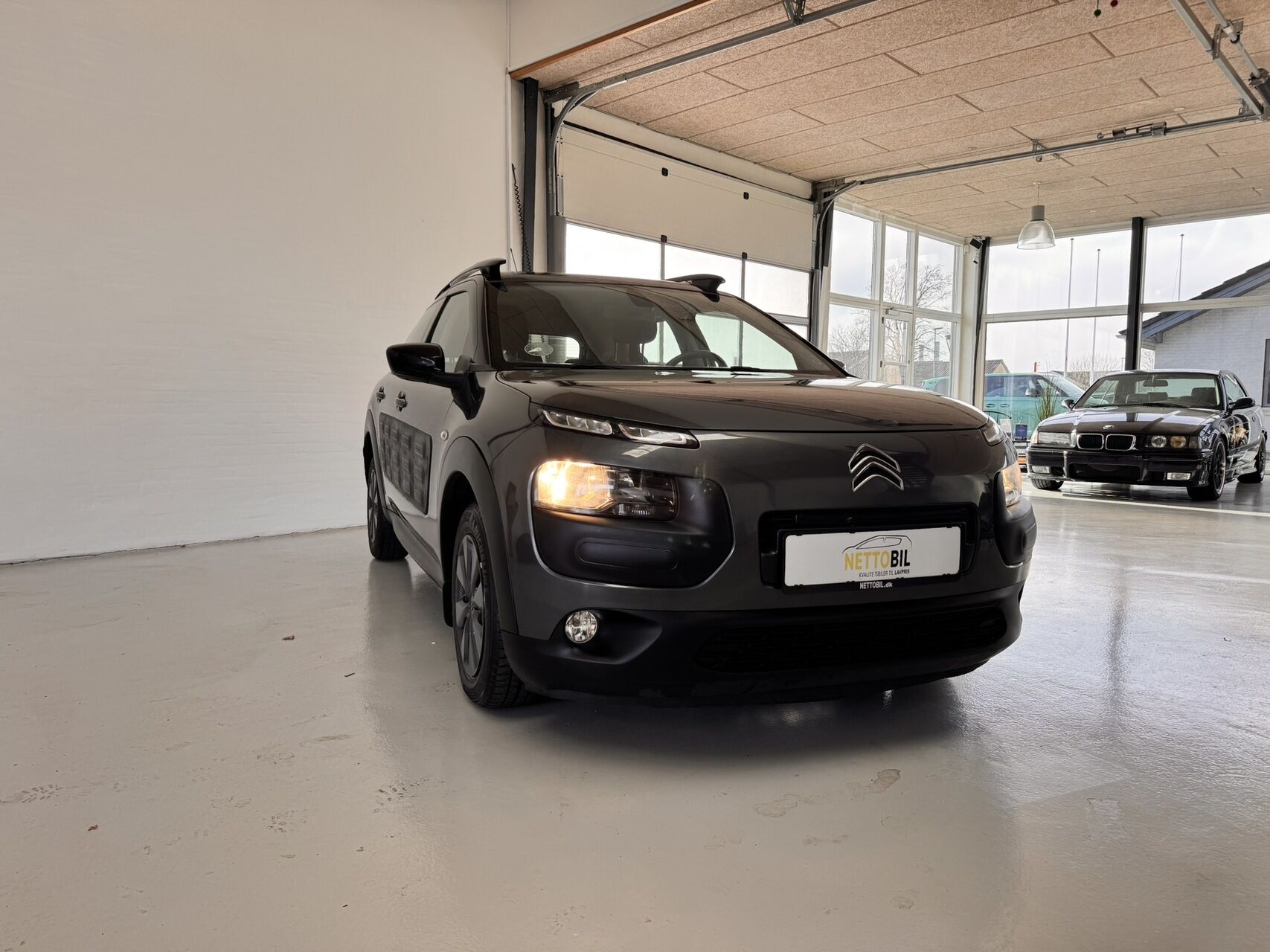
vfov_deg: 56.8
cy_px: 476
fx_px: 880
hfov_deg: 71.6
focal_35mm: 24
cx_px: 635
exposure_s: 1/297
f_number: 1.78
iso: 80
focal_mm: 6.76
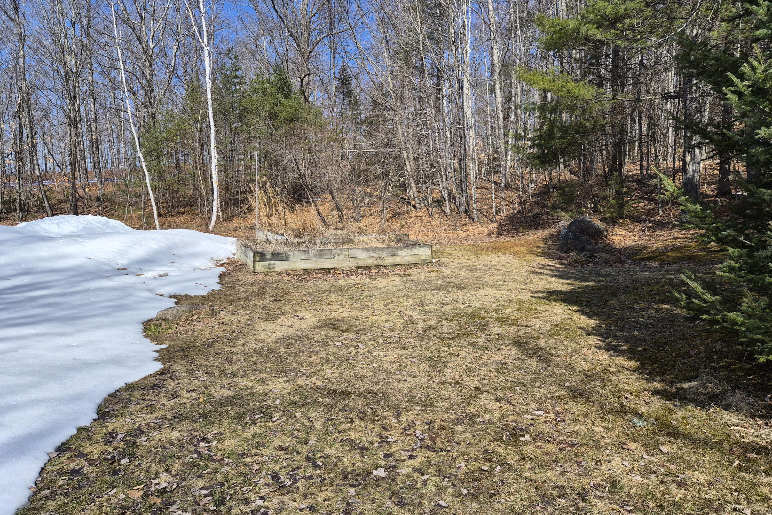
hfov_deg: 73.7
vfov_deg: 53.1
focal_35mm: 24
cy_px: 257
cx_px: 387
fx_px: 515
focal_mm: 5.4
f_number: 1.8
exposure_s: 1/5440
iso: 80
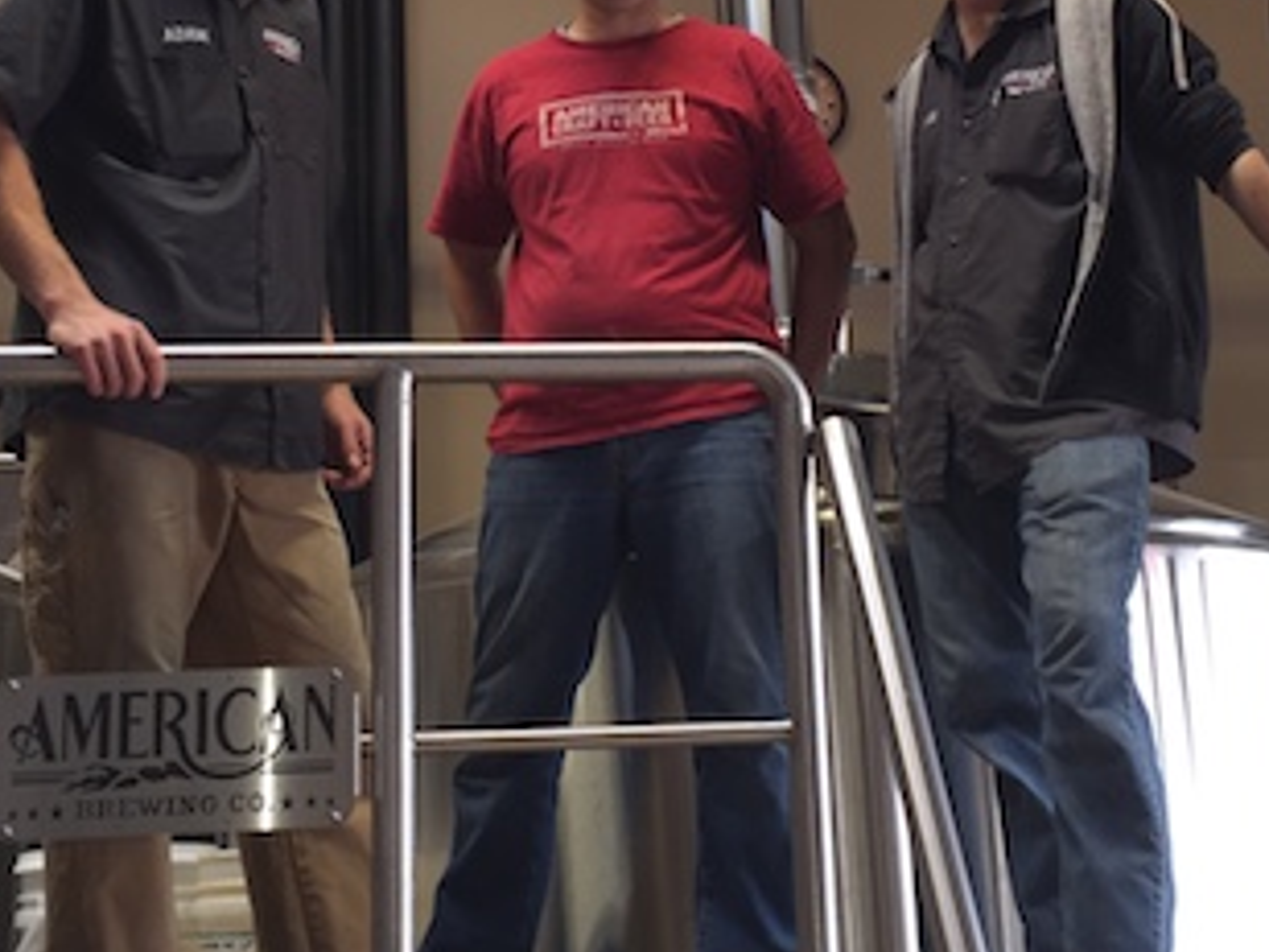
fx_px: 2346
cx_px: 663
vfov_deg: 22.6
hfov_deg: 30.3
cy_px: 169
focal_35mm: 64
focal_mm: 4.15
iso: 32
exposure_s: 1/32
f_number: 2.2
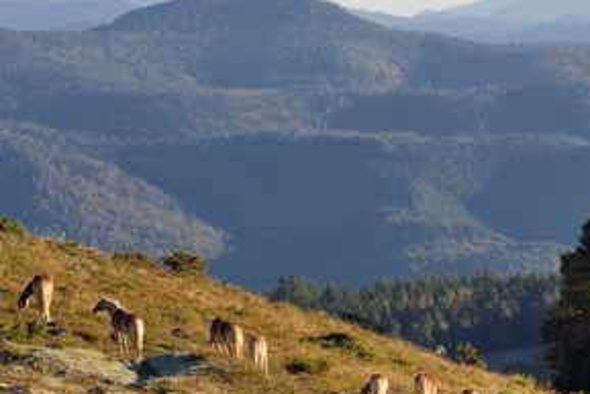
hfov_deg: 8.1
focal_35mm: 254
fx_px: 4165
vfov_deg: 5.4
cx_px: 331
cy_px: 202
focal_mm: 175
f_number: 9
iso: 200
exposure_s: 1/160
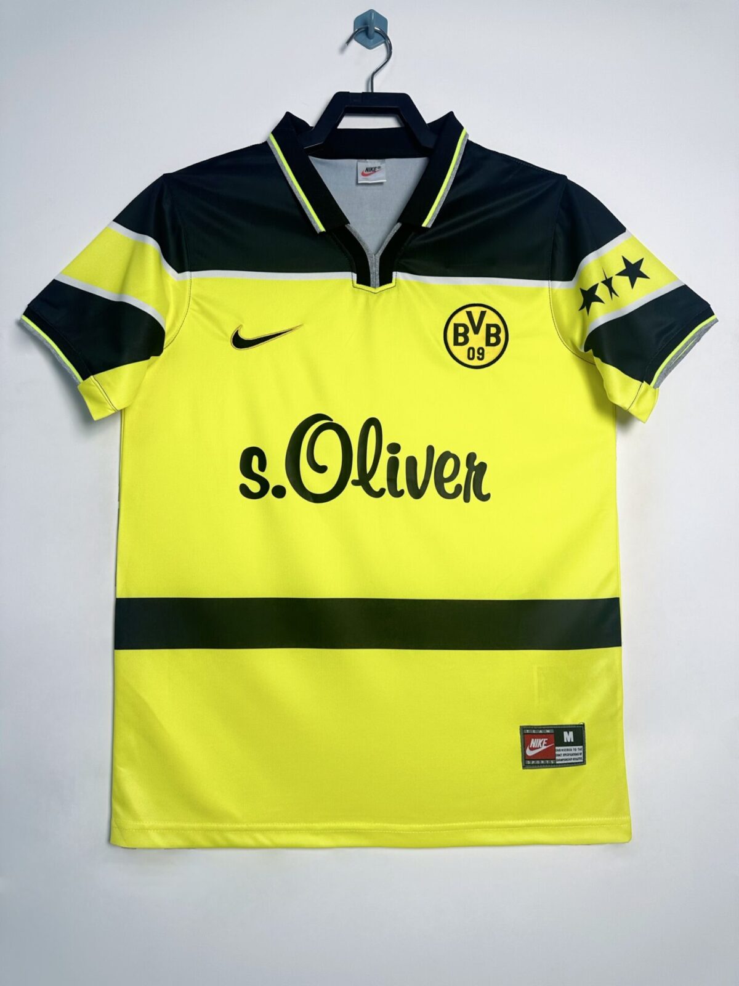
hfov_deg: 56.8
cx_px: 370
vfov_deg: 71.6
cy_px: 493
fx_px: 683
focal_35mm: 24
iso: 64
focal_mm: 6.86
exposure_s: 1/214
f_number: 1.78
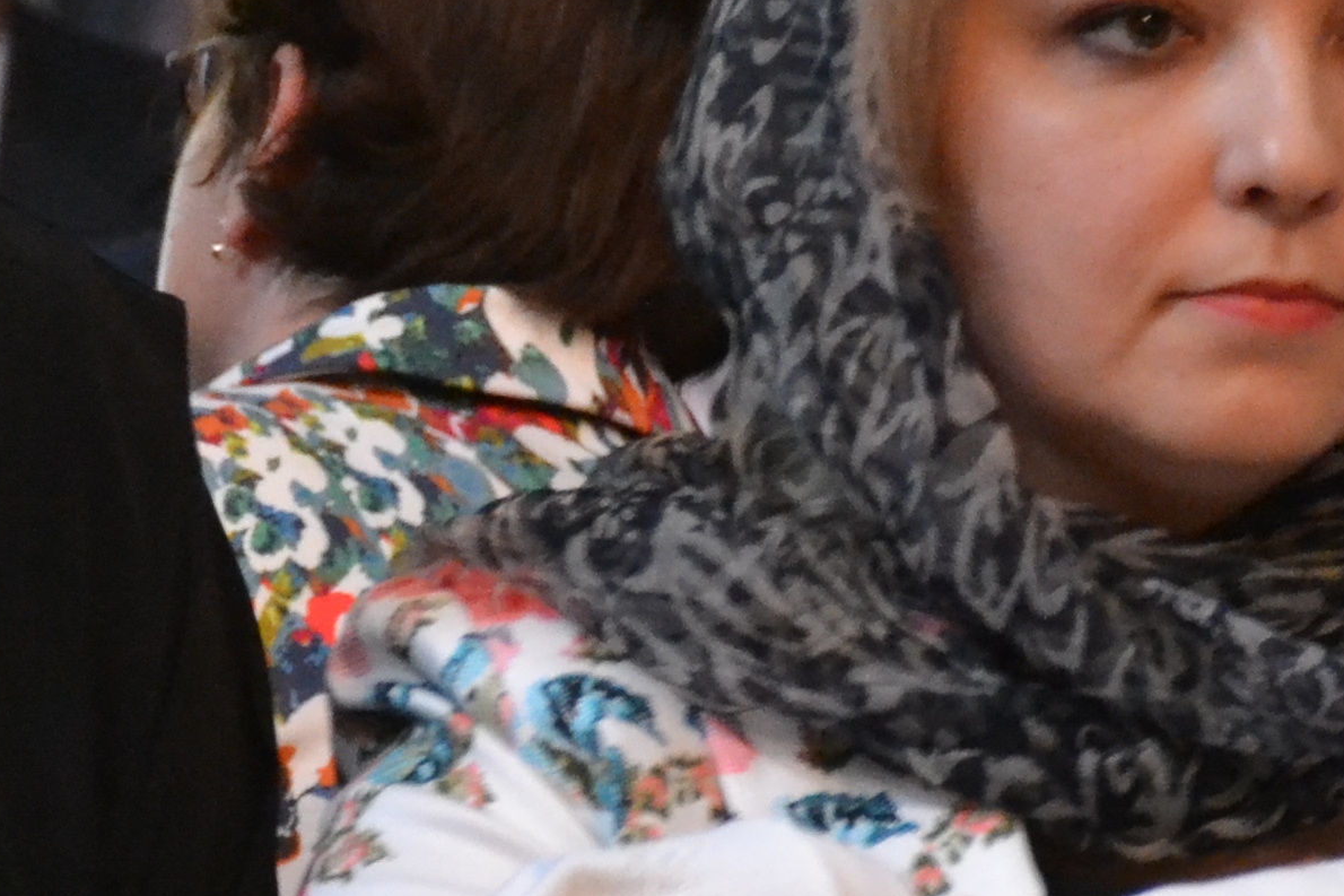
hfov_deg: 3.7
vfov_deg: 2.5
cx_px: 530
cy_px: 476
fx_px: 20601
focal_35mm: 552
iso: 3200
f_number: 5.3
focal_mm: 95
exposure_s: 1/25
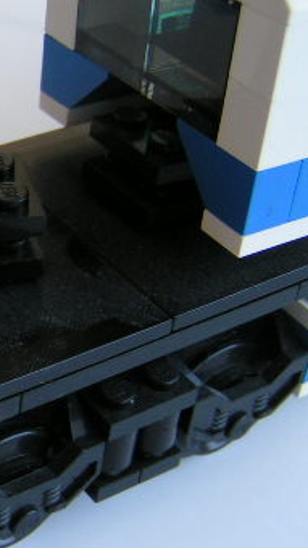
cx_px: -140
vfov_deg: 27.0
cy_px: 371
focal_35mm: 78
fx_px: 1134
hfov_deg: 14.5
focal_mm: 5.8
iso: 80
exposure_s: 1/40
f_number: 2.8
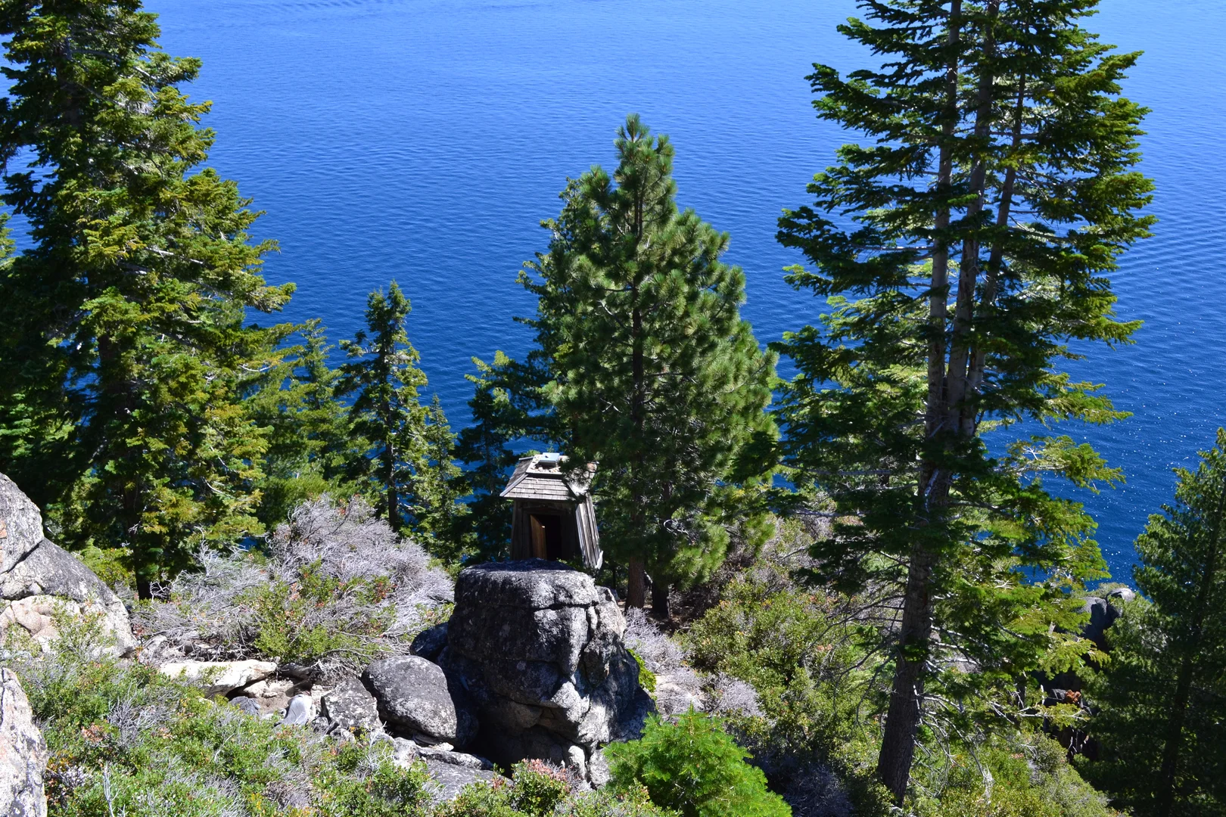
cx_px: 613
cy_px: 408
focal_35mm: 36
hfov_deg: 53.1
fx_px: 1226
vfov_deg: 36.9
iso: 400
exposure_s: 1/250
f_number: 10
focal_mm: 24
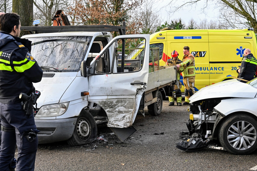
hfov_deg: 36.2
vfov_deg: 24.6
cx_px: 128
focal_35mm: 55
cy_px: 89
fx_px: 393
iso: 500
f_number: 8
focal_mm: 49
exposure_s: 1/125
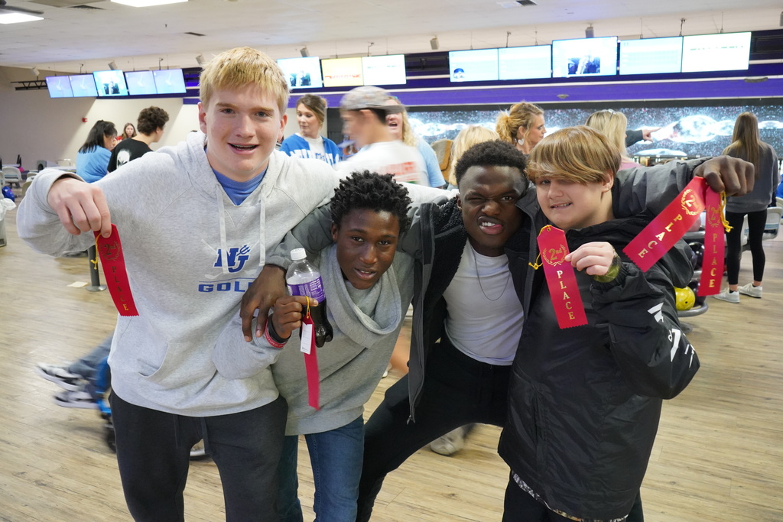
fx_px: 653
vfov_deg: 43.6
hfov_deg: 61.9
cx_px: 392
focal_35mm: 30
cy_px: 261
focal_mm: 30
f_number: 7.1
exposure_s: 1/30
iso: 8000
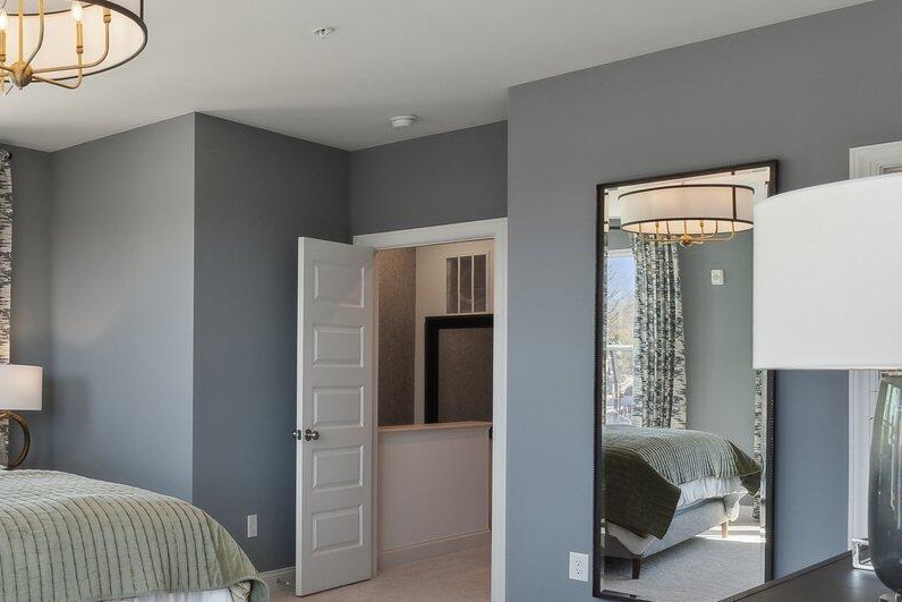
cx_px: 3
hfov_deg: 45.1
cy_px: 391
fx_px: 902
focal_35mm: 36
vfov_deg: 36.6
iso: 200
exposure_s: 1/60
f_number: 7.1
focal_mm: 14
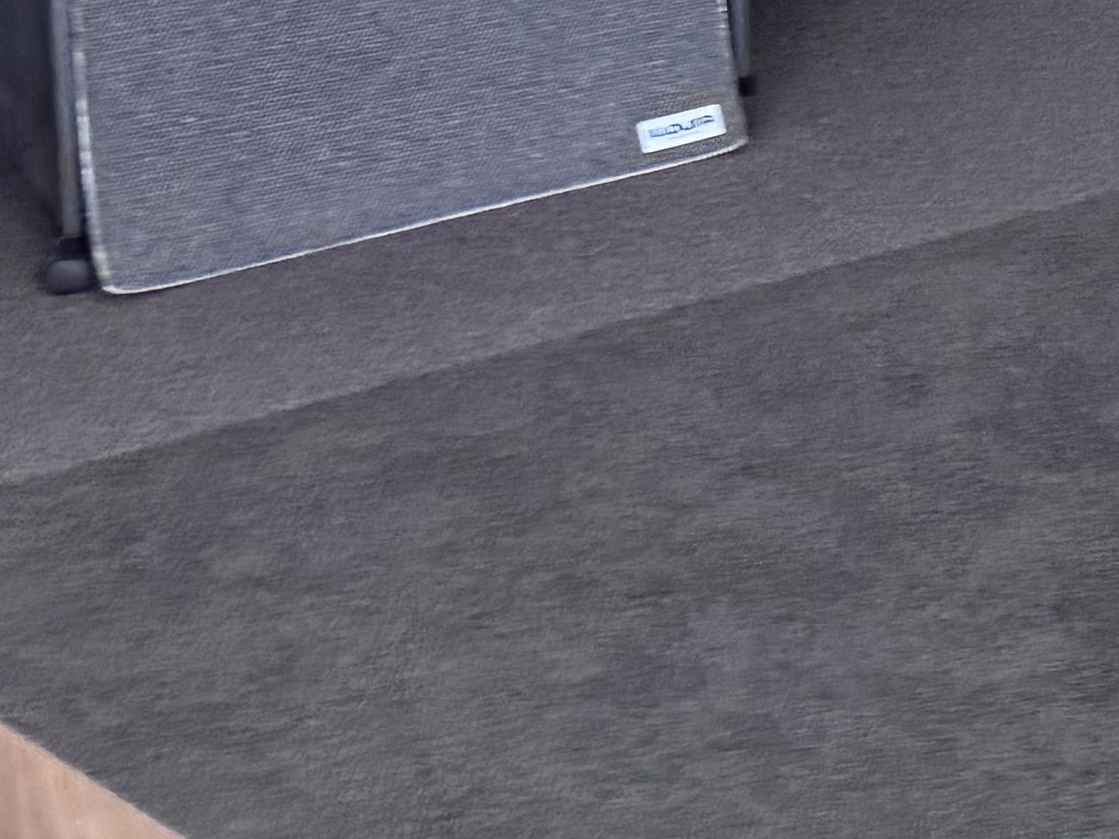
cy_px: -959
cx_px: 2325
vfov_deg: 12.0
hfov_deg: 14.7
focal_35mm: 107
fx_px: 3459
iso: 160
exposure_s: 1/100
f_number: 1.78
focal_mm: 6.76
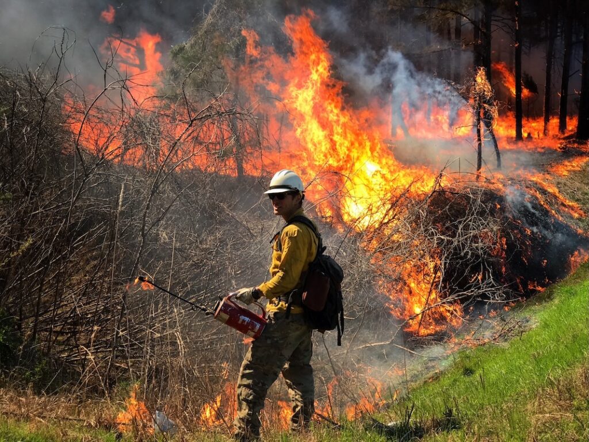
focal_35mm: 57
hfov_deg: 33.8
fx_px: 970
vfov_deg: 25.7
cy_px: 221
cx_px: 294
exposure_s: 1/295
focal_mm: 6.6
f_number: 2.8
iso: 20
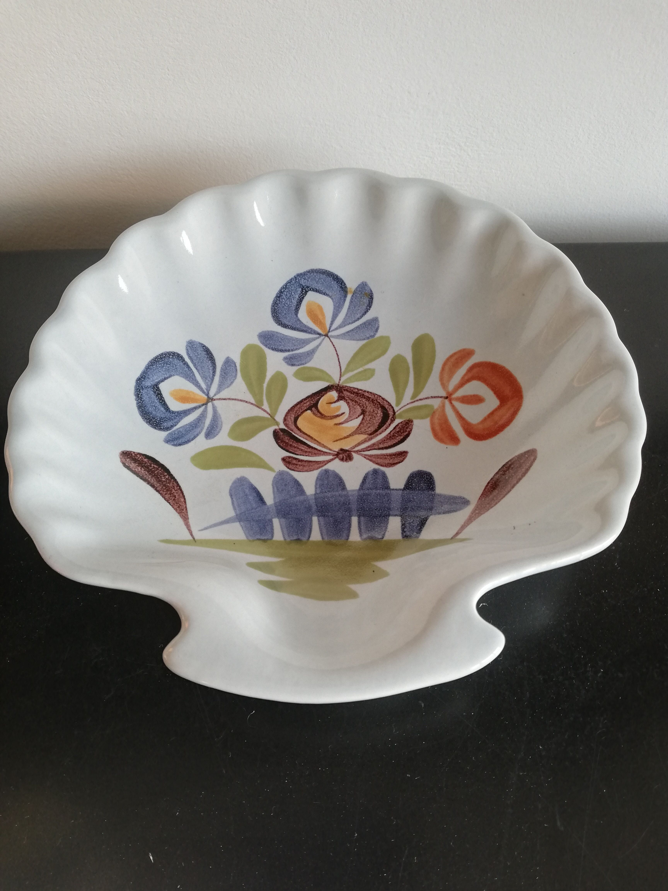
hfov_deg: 53.1
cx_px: 334
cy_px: 446
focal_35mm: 26
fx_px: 669
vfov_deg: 67.3
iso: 160
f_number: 2.2
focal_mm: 3.81
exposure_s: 1/60
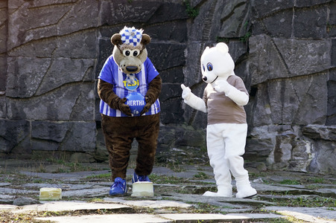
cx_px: 168
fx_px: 1865
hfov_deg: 10.3
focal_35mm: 200
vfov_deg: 6.9
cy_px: 112
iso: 640
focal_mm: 200
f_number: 5
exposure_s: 1/800
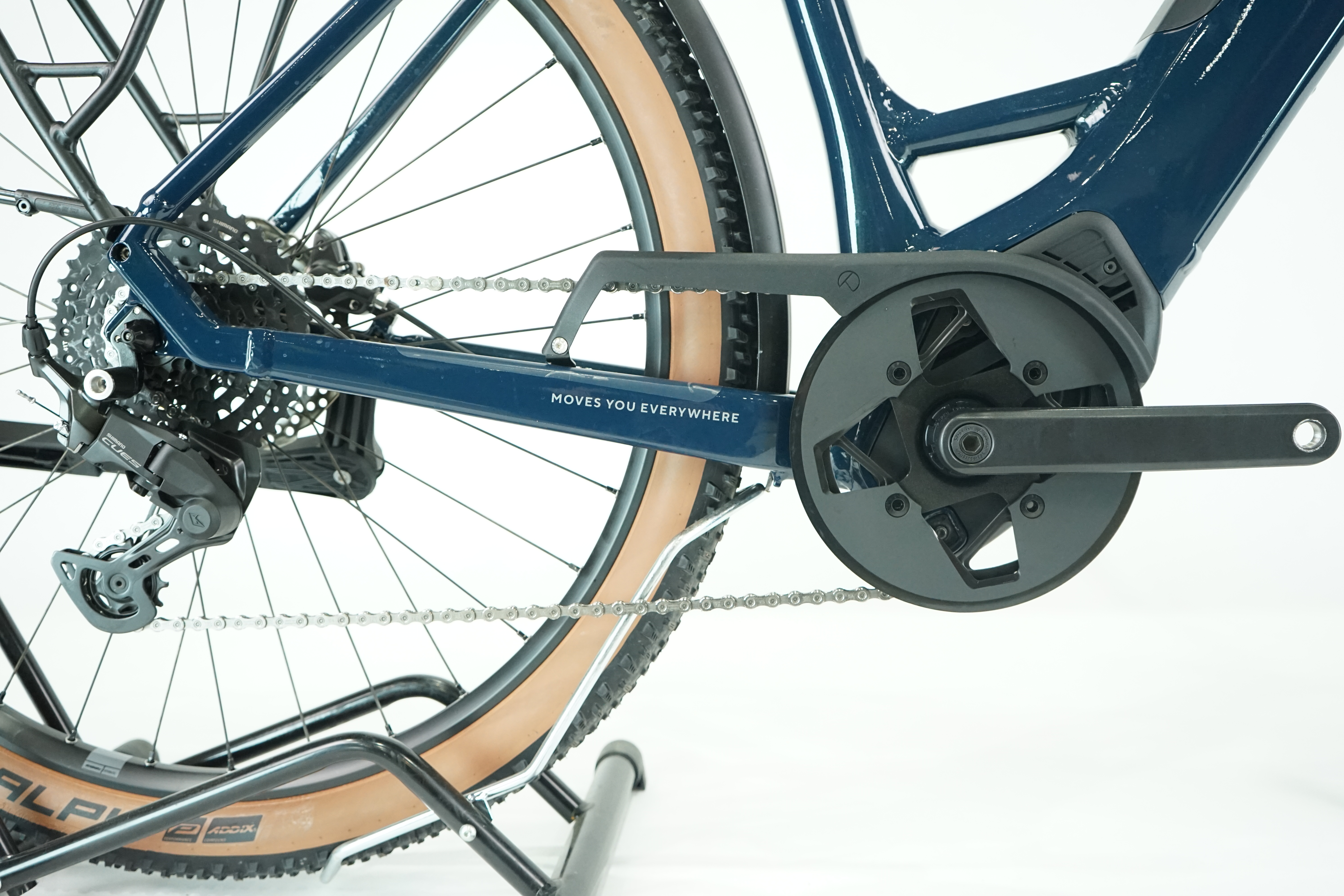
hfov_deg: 57.2
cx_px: 672
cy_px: 448
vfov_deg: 40.0
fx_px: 1232
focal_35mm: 33
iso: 3200
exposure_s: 1/200
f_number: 5
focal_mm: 33
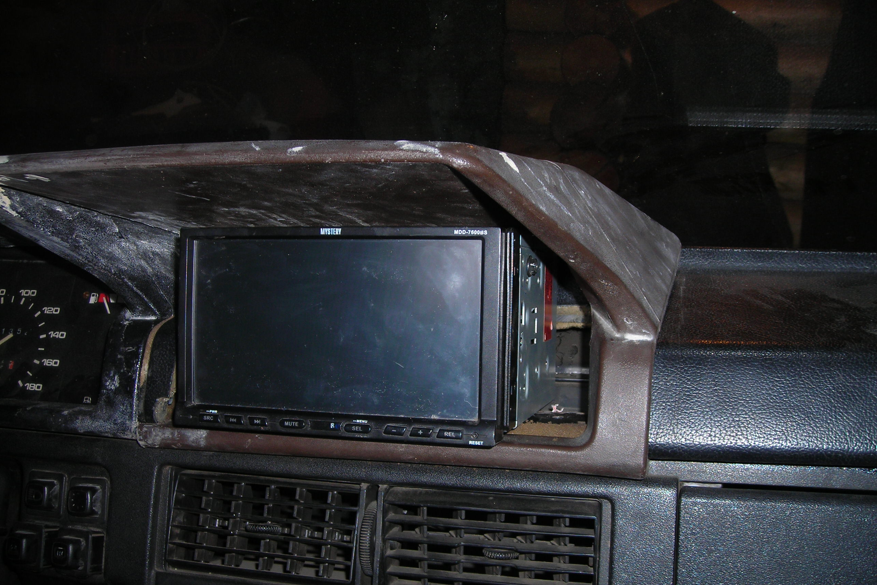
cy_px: 314
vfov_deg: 33.4
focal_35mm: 40
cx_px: 443
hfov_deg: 48.5
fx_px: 974
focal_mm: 6.3
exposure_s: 1/60.1
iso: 50
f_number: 3.2
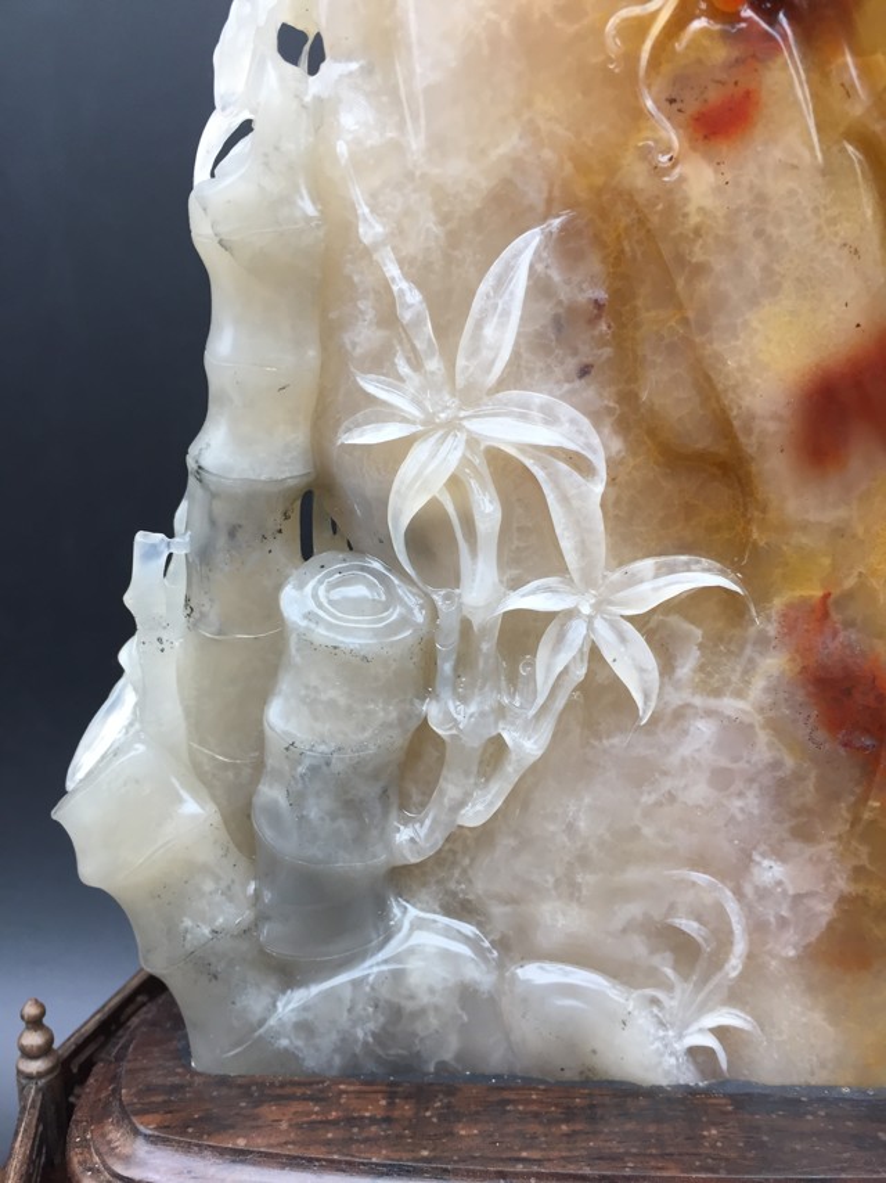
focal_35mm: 29
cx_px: 443
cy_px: 592
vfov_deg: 61.7
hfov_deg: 48.2
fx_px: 990
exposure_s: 1/33
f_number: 2.2
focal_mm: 4.15
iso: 32
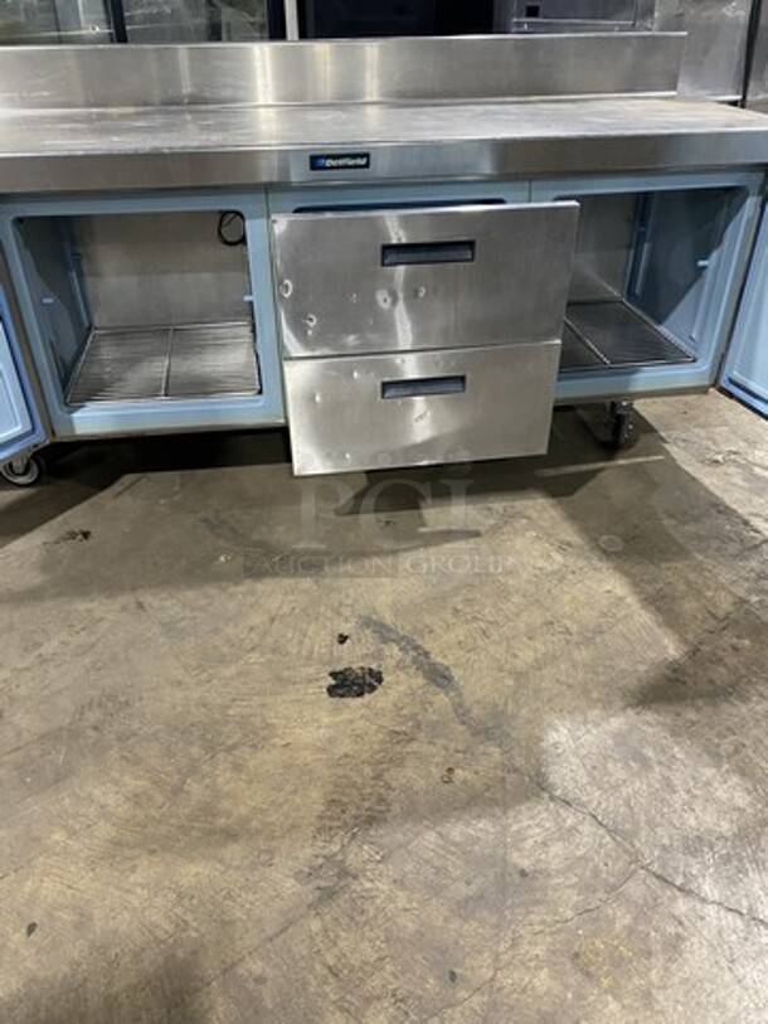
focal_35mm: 26
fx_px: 769
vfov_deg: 67.3
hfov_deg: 53.1
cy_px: 512
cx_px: 384
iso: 400
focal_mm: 4.25
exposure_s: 1/60
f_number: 1.8
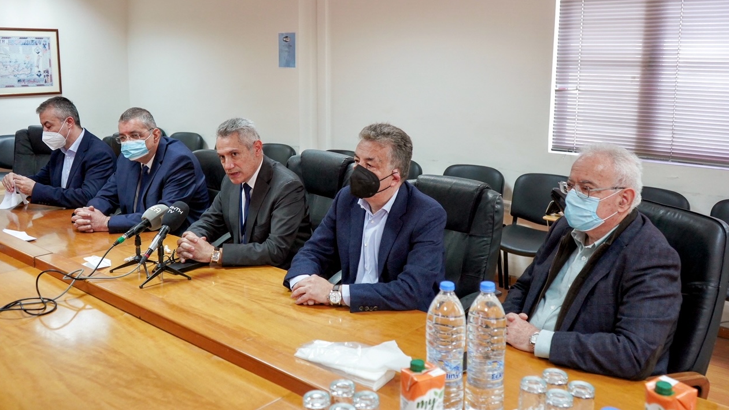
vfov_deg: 35.5
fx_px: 638
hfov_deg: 59.5
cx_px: 363
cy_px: 163
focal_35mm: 33
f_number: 4
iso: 2000
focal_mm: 31
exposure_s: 1/160
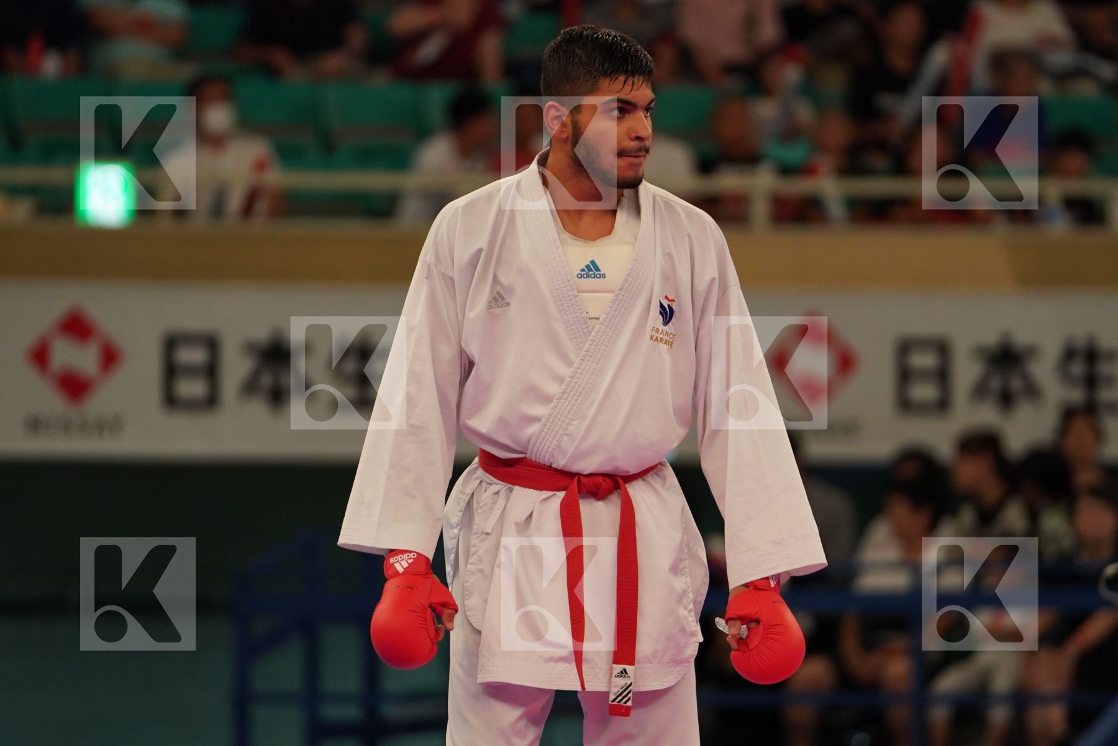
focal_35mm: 297
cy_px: 373
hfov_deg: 6.9
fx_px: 9223
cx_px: 559
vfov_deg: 4.6
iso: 1600
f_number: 2.8
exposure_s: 1/1000
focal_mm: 198
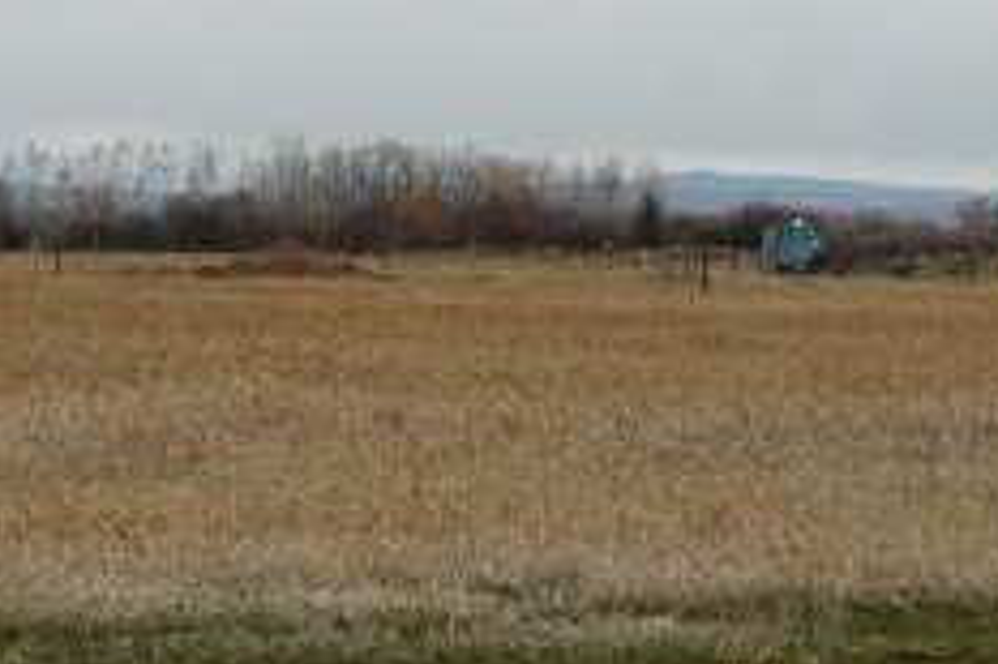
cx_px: -313
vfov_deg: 8.1
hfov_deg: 11.8
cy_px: 167
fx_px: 4682
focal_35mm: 169
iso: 100
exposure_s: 1/250
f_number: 5.6
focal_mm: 6.1
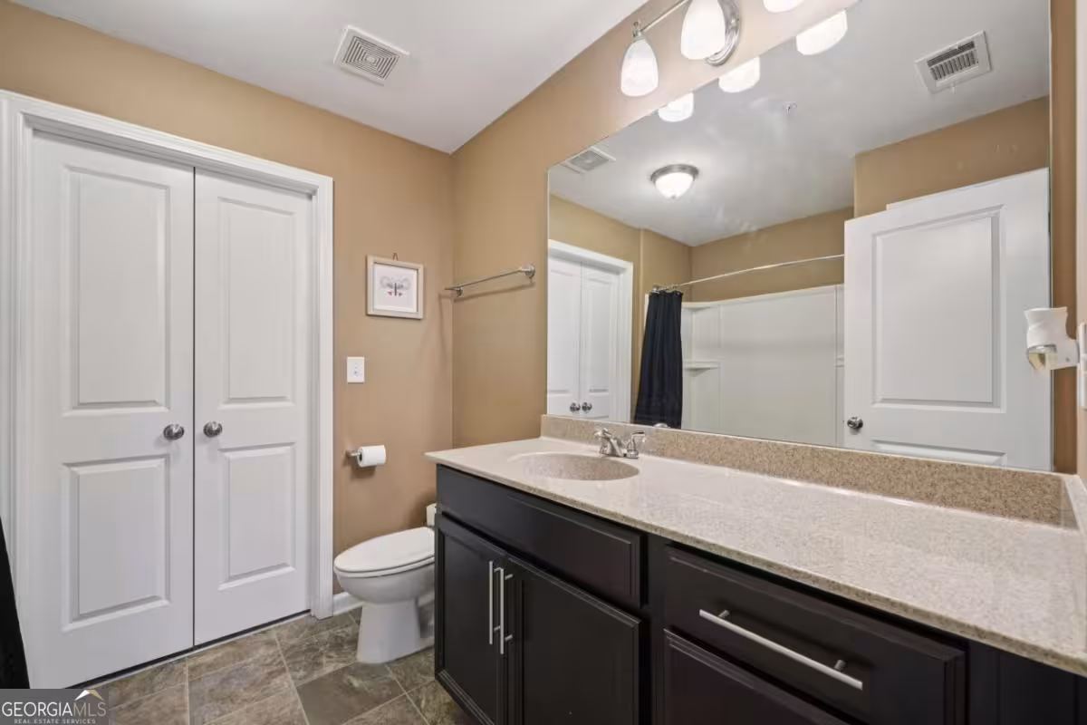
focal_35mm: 14
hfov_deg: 104.3
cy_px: 362
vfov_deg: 81.2
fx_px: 423
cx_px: 544
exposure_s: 1/6
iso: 400
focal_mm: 14
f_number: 7.1
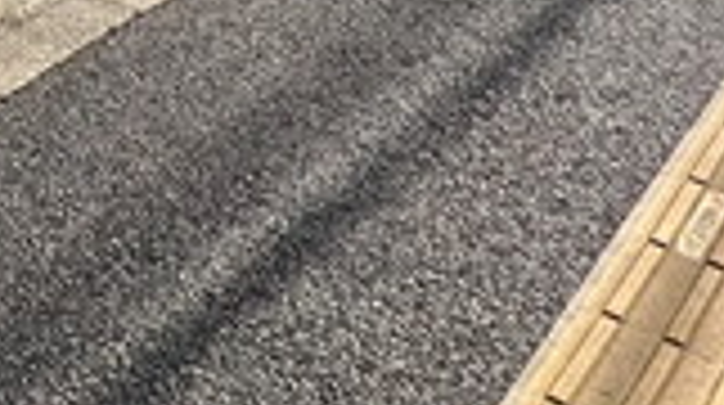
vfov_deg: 10.8
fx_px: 1457
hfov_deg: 20.2
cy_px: -806
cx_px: -571
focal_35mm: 76
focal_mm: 2.22
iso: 40
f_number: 2.2
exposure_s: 1/1304
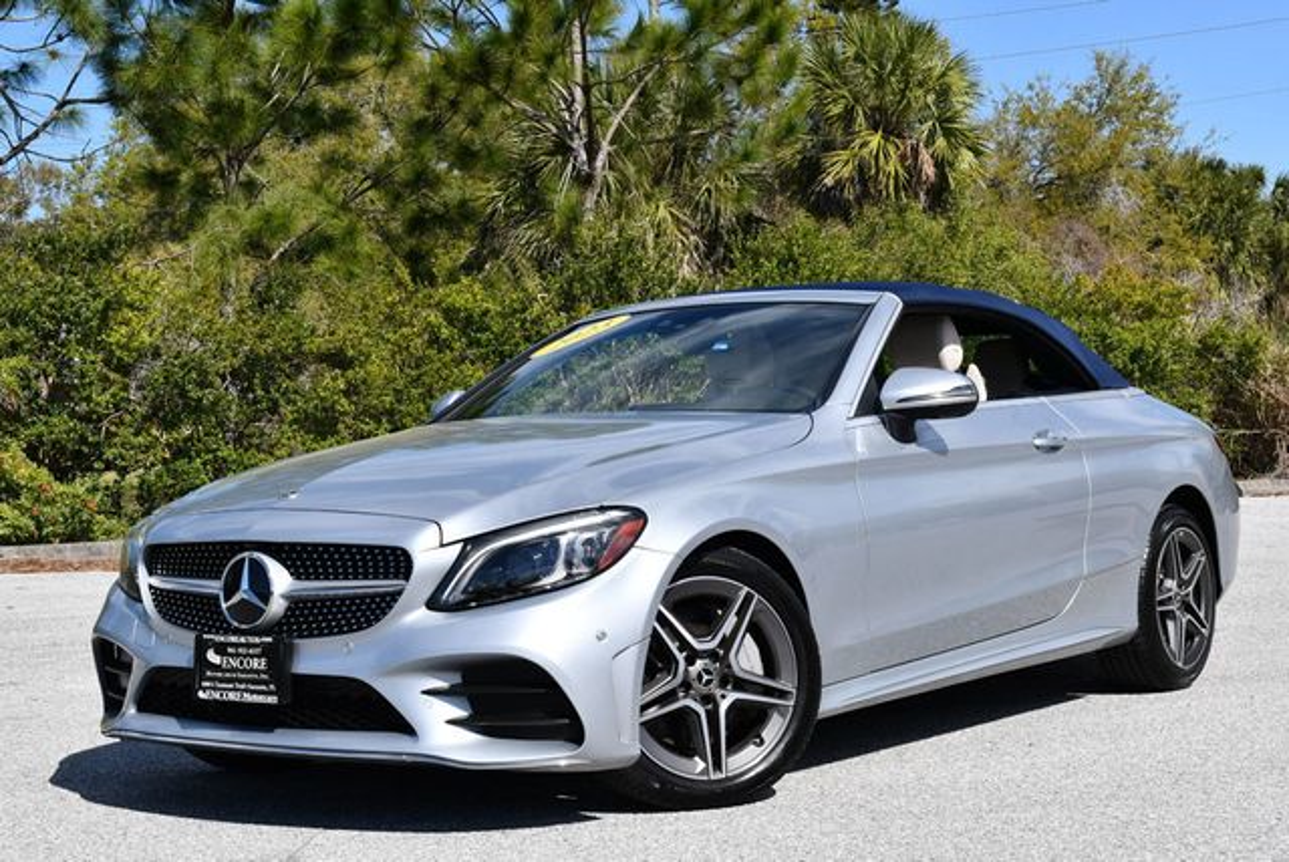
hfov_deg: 33.4
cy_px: 431
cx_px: 644
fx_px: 2150
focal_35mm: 60
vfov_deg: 22.7
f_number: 9
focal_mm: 30
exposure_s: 1/320
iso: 100
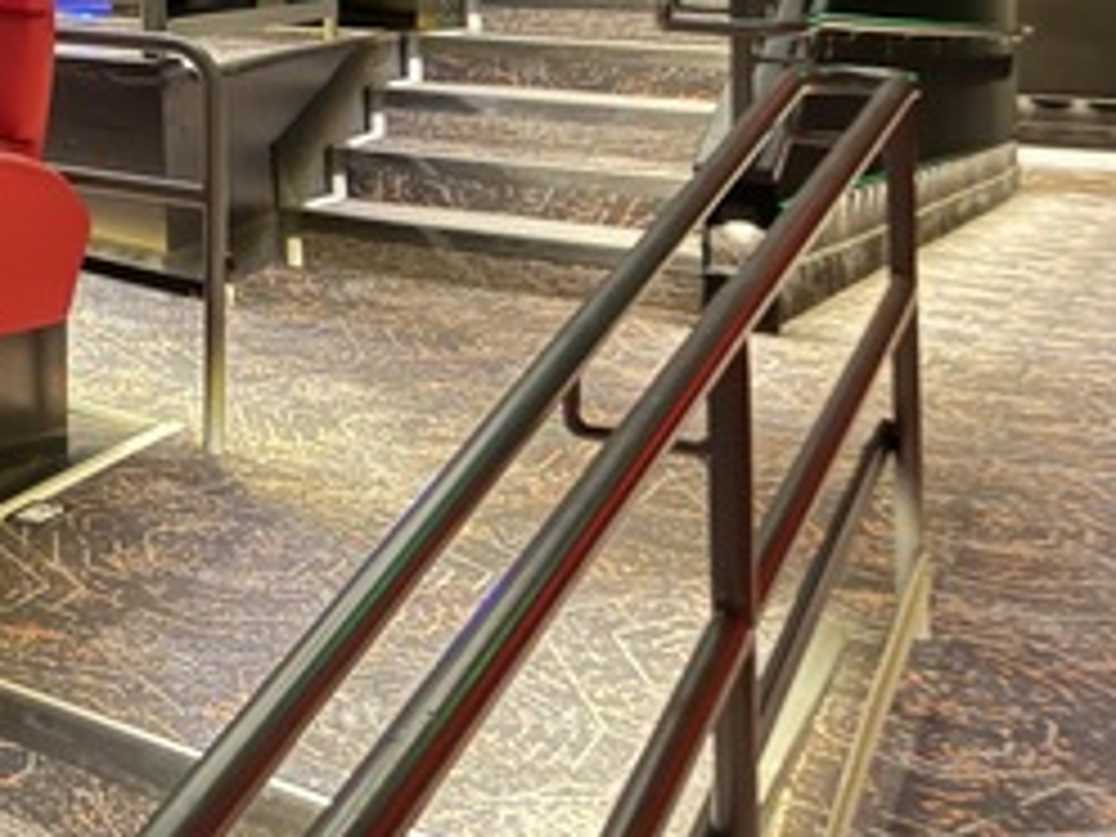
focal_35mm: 62
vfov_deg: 21.7
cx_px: -320
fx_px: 1999
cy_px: -198
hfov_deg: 26.6
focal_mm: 6.76
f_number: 1.78
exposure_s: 1/2
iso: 5000
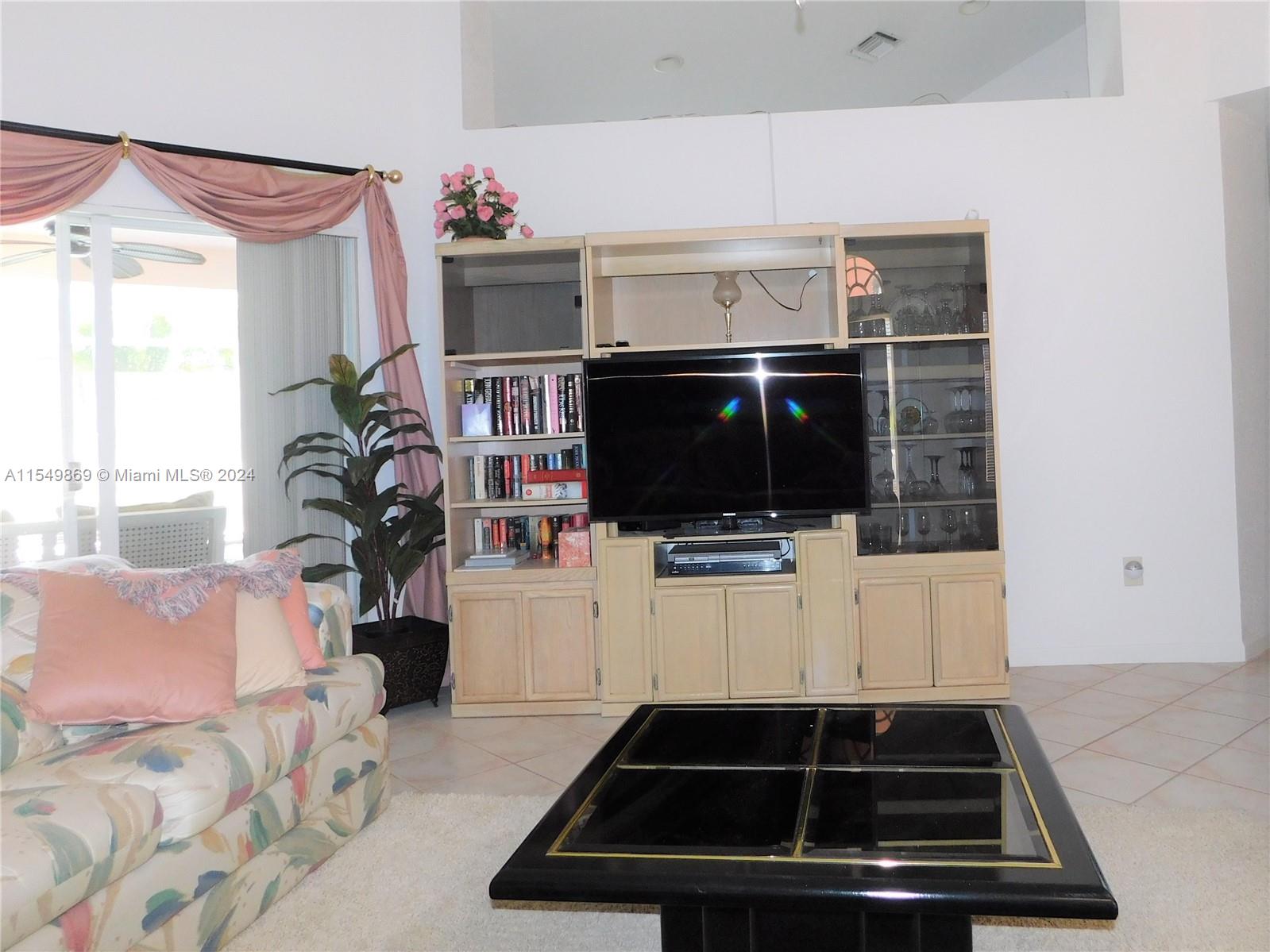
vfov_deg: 58.9
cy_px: 476
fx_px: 844
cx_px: 635
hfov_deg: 73.9
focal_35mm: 23
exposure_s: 1/30
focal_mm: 4
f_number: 3
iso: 200
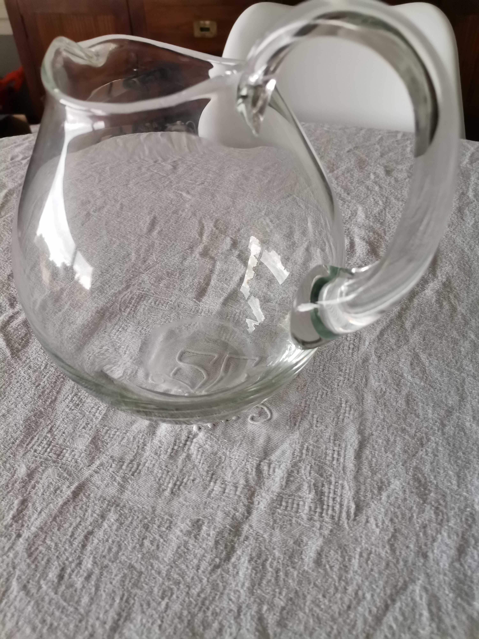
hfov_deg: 53.1
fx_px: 480
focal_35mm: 26
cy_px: 320
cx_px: 240
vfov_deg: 67.3
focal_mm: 4.75
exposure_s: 1/100
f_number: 1.8
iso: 320
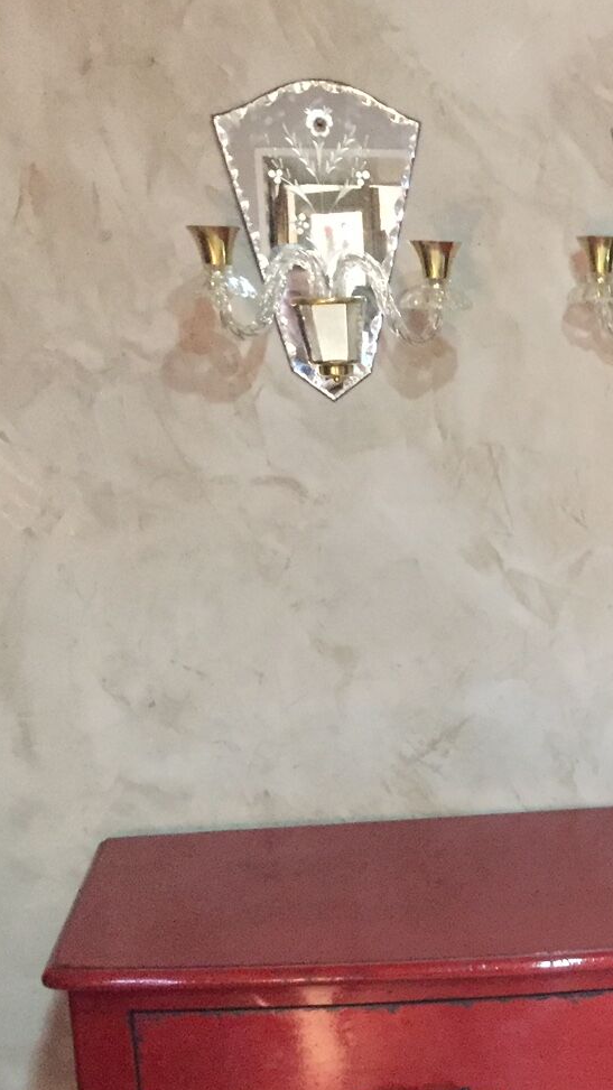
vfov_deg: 38.3
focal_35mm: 53
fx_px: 1532
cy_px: 795
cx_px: 662
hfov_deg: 21.5
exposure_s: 1/17
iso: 400
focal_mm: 4.15
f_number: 2.2
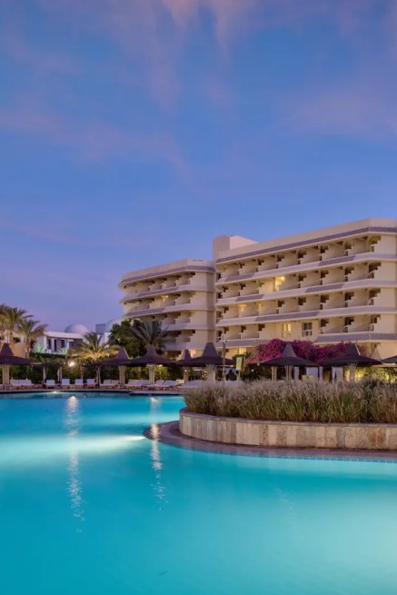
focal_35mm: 29
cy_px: 299
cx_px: 359
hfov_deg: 41.4
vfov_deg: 63.6
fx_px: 479
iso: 400
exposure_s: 5
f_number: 9
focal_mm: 19
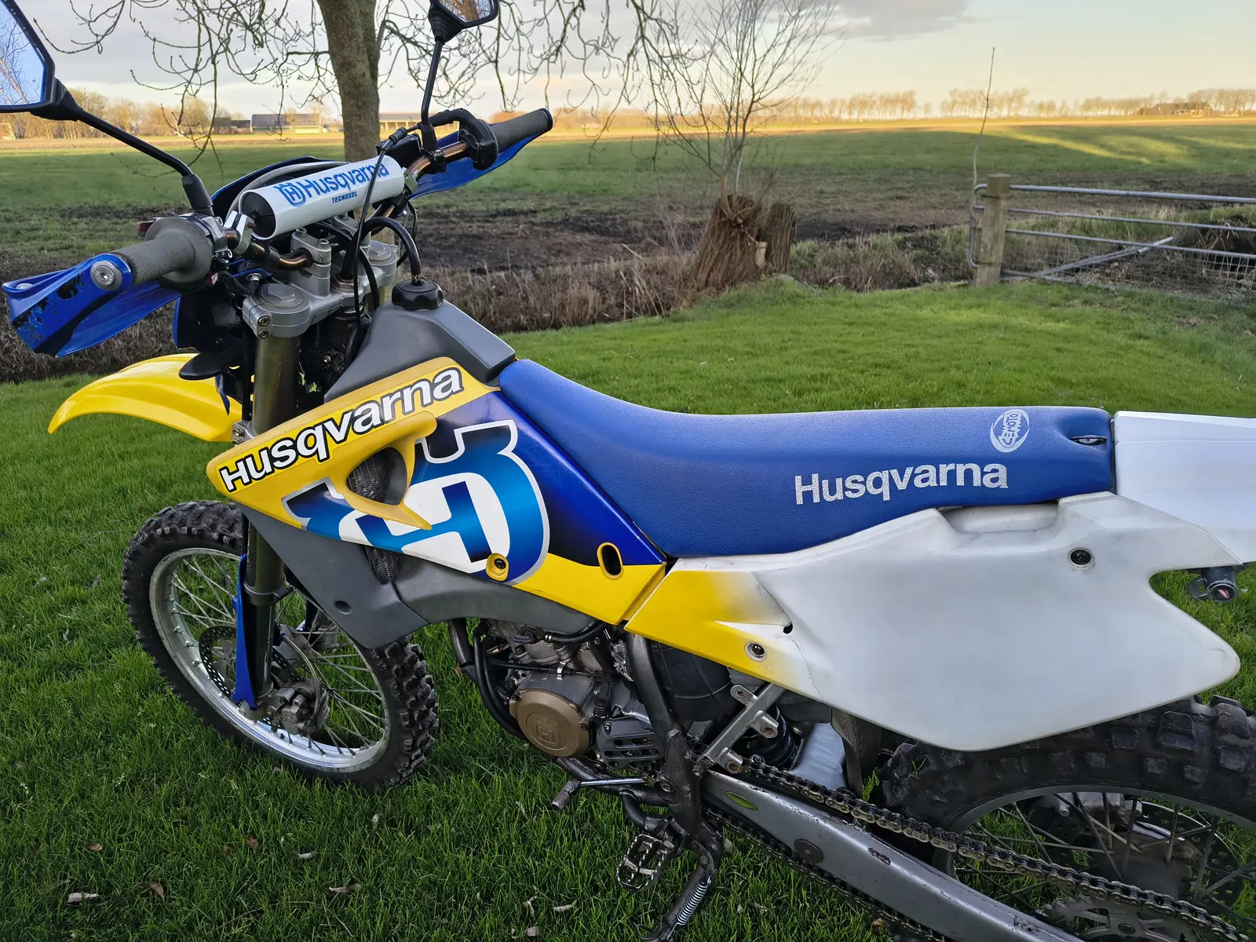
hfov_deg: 71.6
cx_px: 628
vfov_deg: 56.8
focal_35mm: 24
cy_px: 471
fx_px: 871
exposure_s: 1/227
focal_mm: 5.56
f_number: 1.8
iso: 100
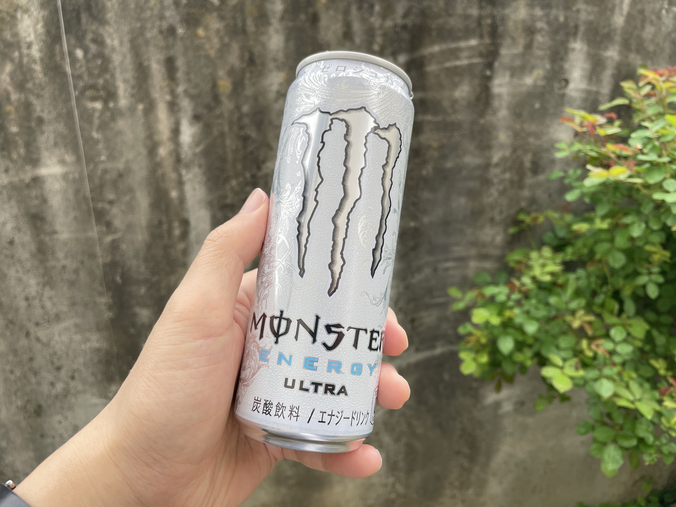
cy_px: 254
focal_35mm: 26
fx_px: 508
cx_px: 338
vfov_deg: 53.1
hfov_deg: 67.3
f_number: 1.6
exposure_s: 1/184
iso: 32
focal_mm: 4.2
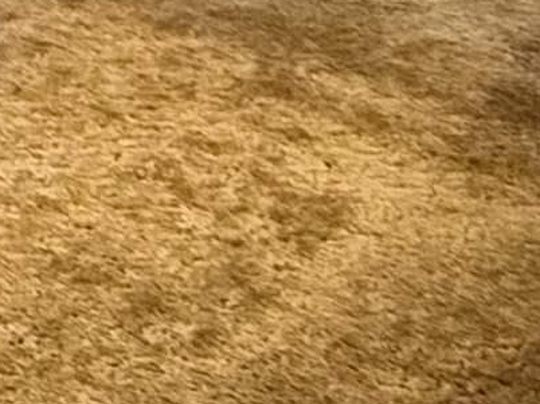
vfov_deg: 13.5
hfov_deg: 17.2
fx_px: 1668
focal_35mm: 107
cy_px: -39
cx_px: -168
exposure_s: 1/40
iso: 1000
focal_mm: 2.22
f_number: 2.2
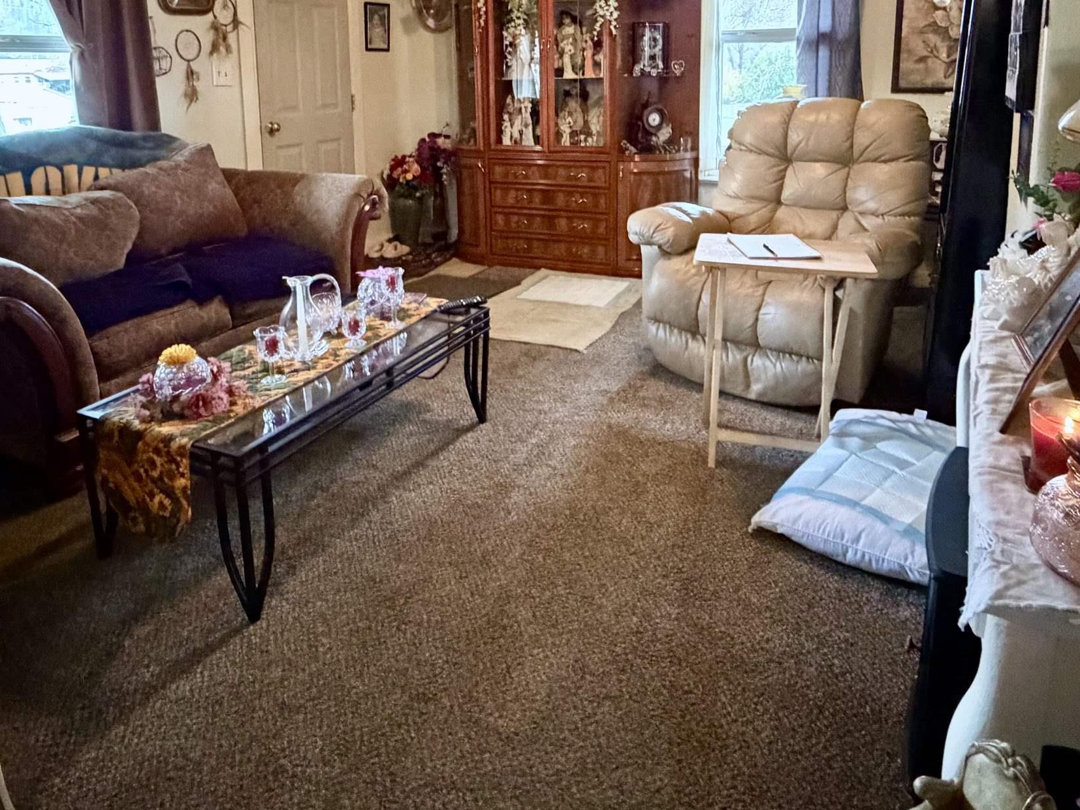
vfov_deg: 50.6
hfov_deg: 67.2
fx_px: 811
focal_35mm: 26
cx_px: 498
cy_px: 189
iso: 1600
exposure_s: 1/40
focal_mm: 2.22
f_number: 2.2
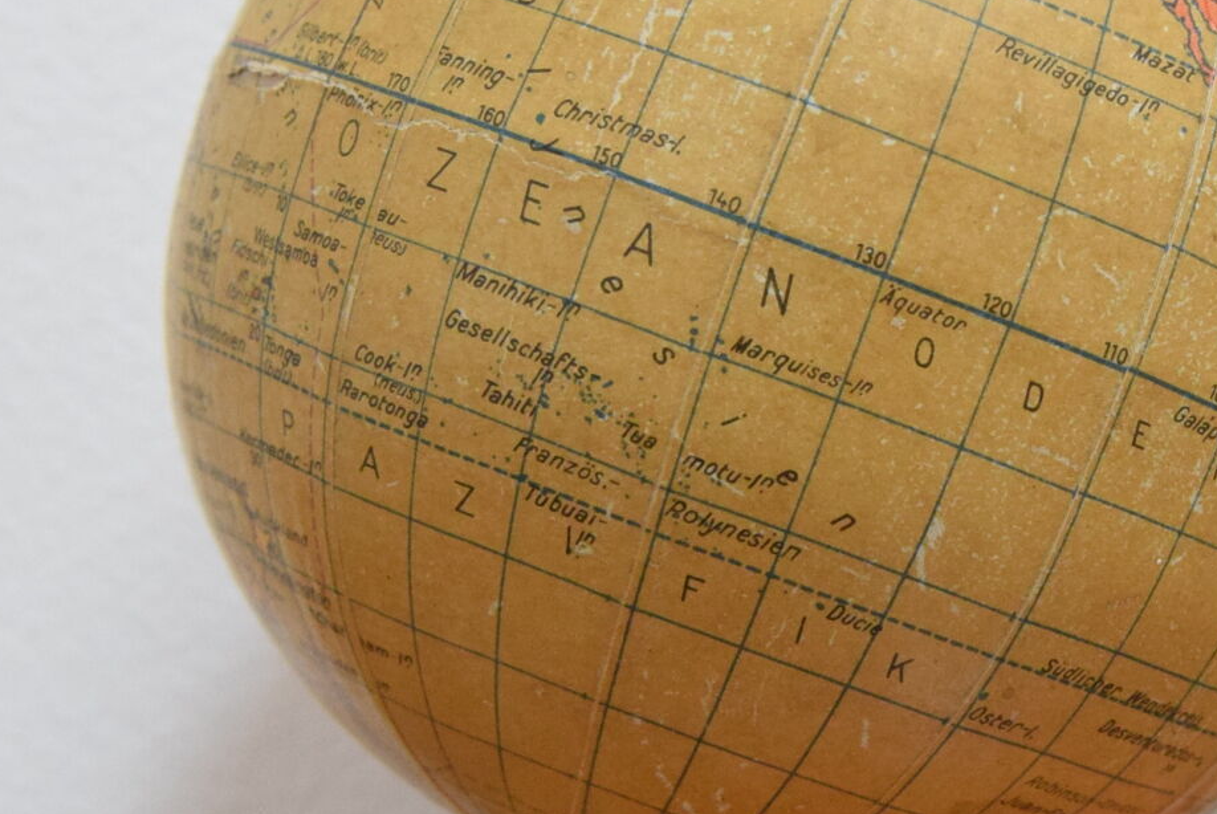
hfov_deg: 22.9
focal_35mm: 88
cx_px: 862
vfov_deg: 15.6
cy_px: 469
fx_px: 2978
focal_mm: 18
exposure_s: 1/40
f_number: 3.5
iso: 1600
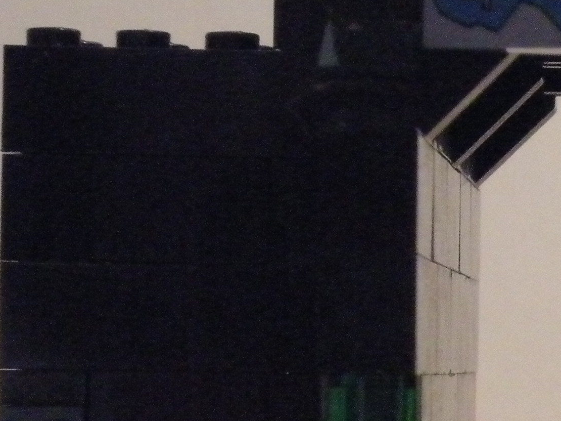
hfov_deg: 6.6
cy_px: 299
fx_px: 4861
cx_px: 717
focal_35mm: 300
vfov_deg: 5.0
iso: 800
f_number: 5.6
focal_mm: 17
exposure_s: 1/2.9
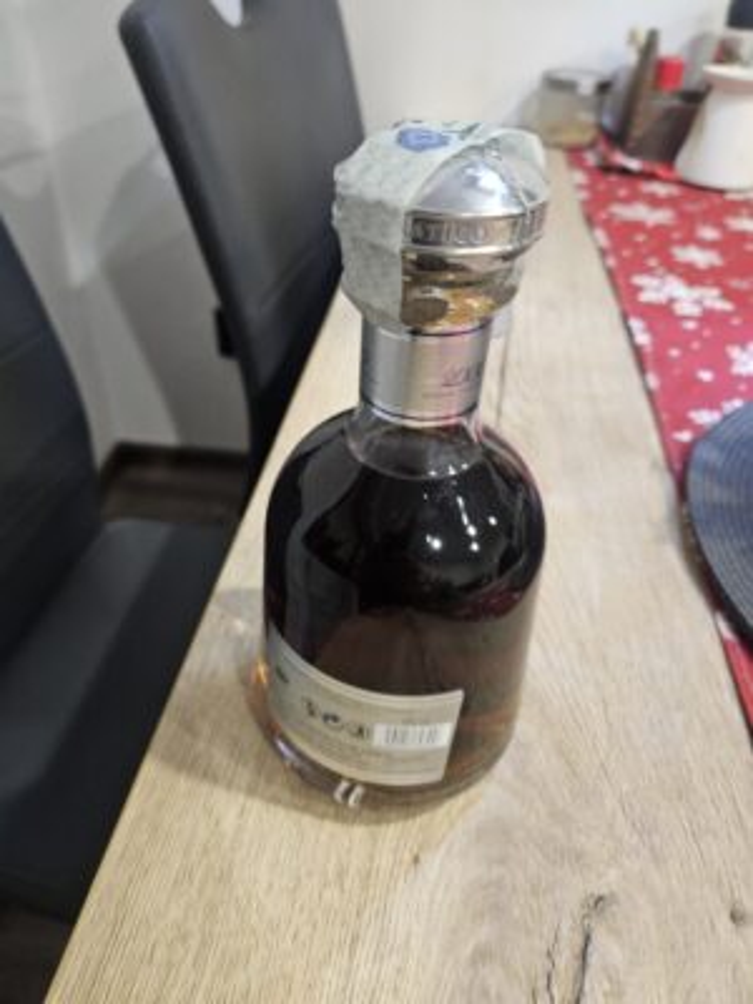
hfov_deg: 58.9
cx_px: 376
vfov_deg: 73.9
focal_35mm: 23
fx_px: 667
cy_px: 502
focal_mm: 5.4
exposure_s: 1/25
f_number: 1.8
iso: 640
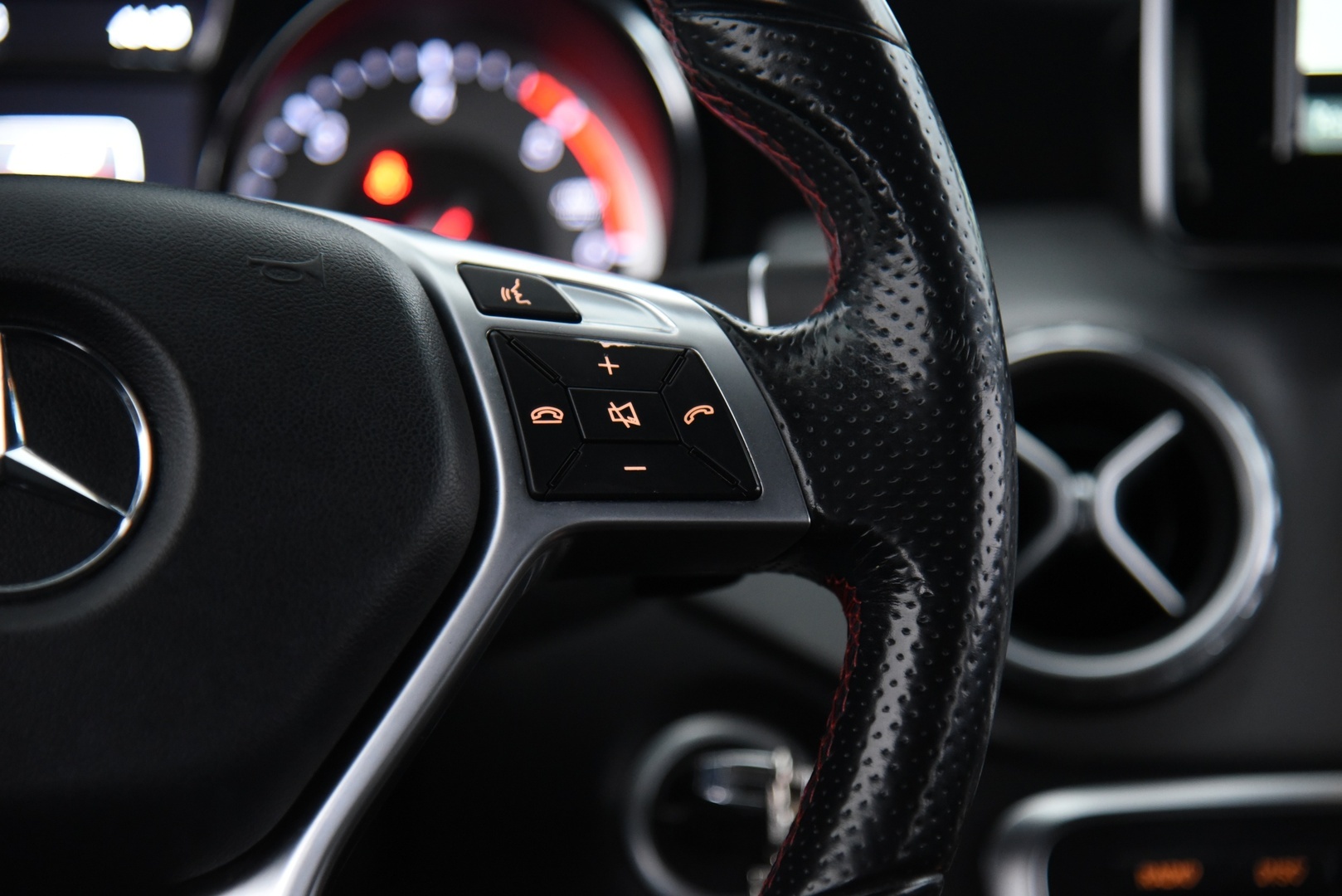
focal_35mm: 112
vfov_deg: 12.2
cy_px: 448
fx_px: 4176
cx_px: 671
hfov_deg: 18.3
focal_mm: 112
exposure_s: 1/25
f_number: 4
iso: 4000
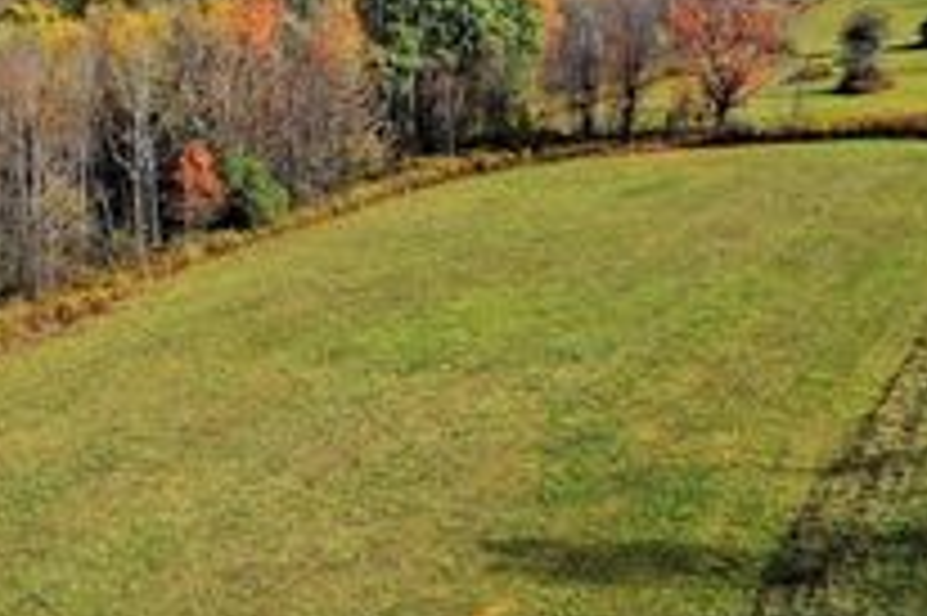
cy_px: 259
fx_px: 1750
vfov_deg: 20.0
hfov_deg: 29.5
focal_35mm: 68
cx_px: 302
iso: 100
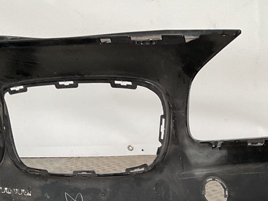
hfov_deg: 22.3
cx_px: 233
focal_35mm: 86
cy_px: 242
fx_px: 666
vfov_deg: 16.4
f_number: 1.8
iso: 40
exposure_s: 1/50
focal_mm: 3
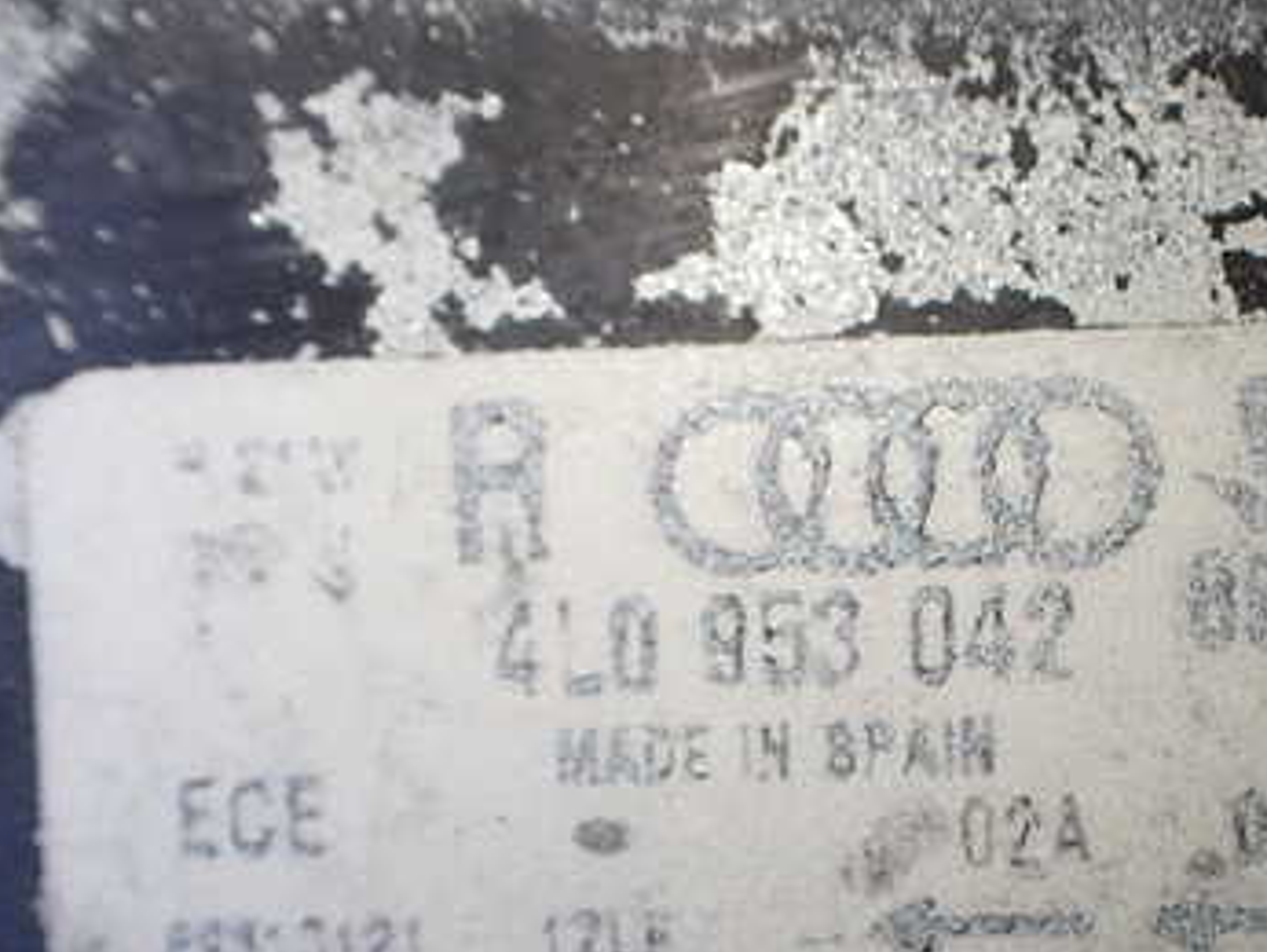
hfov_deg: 35.7
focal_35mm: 52
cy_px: 732
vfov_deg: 27.6
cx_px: 996
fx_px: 1905
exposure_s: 1/200
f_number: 2.3
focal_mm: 5.4
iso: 100
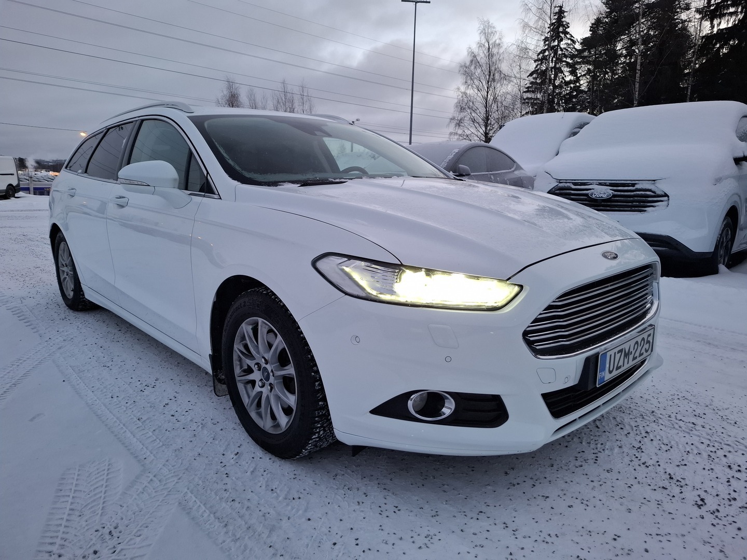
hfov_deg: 73.9
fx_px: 496
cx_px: 374
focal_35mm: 23
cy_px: 280
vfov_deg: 58.9
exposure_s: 1/100
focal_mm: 5.54
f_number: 1.8
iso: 250
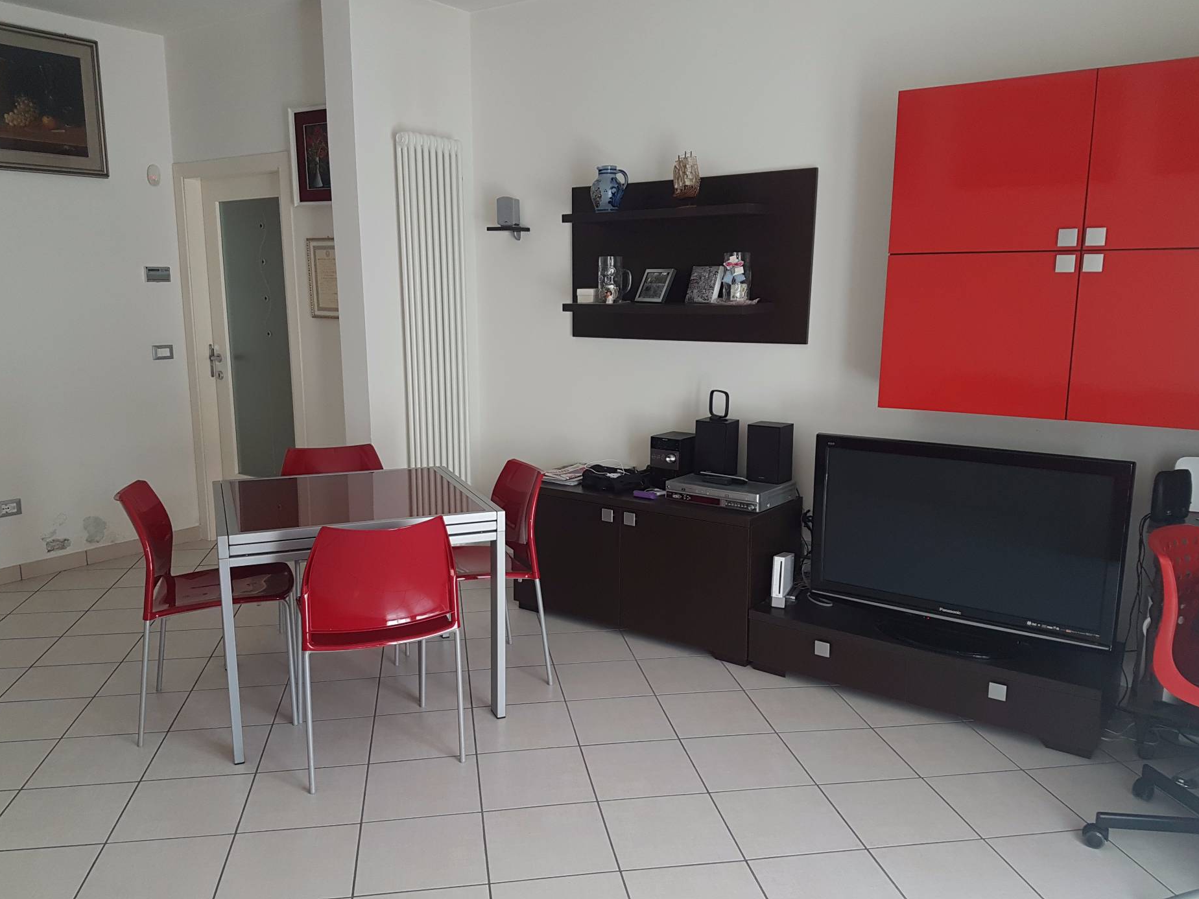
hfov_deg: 65.3
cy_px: 433
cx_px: 582
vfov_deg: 51.3
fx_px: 935
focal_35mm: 27
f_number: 1.7
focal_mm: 4.2
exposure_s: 1/50
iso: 100
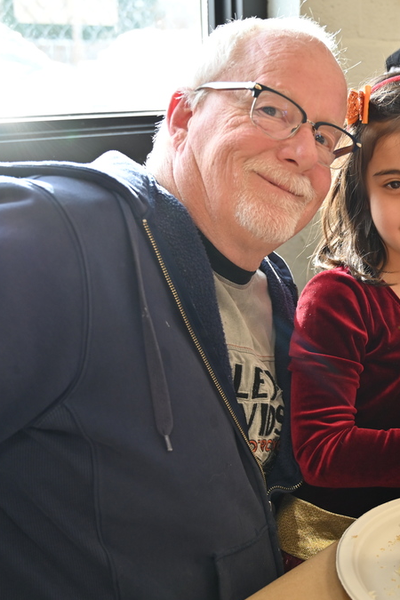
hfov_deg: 25.8
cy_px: 301
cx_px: 358
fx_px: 846
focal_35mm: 51
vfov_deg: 39.1
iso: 400
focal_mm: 33.5
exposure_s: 1/160
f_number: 4
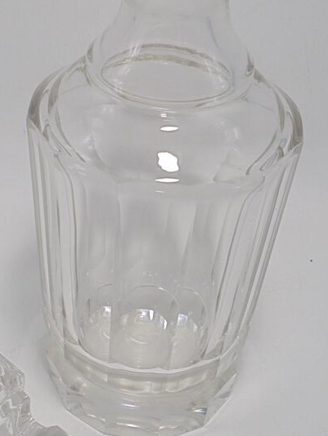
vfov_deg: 30.2
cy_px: 187
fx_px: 808
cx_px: 97
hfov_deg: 22.8
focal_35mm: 64
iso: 100
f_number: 4.2
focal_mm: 6.9
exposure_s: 1/50
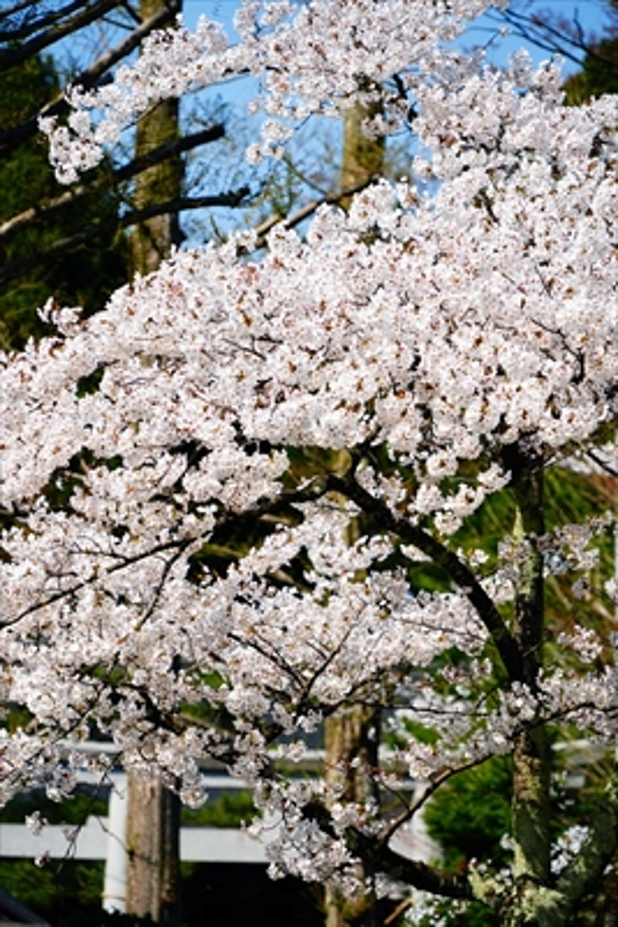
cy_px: 464
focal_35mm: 194
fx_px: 4991
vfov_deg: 10.6
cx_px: 309
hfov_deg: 7.1
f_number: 8
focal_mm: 194
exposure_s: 1/320
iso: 100
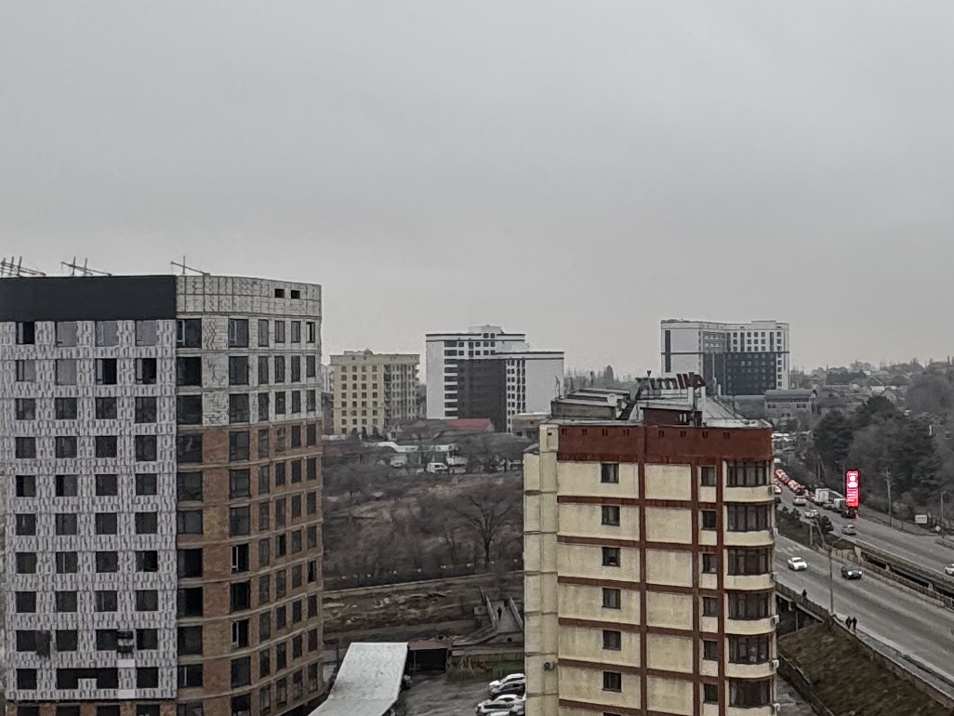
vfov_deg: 26.6
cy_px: 338
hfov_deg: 31.7
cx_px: 998
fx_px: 1516
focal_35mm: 55
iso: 40
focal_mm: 2.22
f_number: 2.2
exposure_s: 1/268
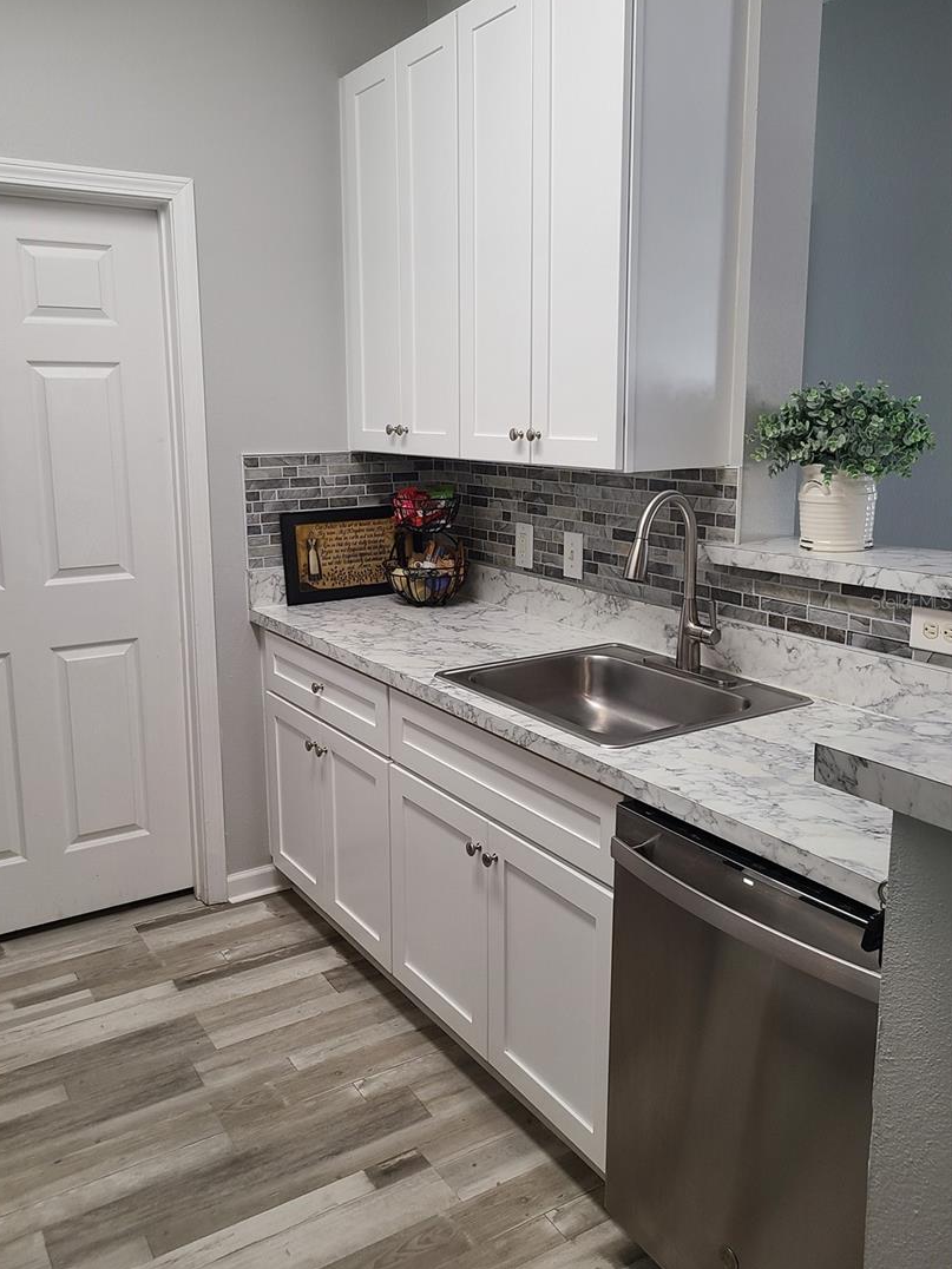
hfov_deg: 48.1
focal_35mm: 29
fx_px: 1063
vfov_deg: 61.6
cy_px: 601
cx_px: 424
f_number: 1.8
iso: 100
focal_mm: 5.4
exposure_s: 1/60
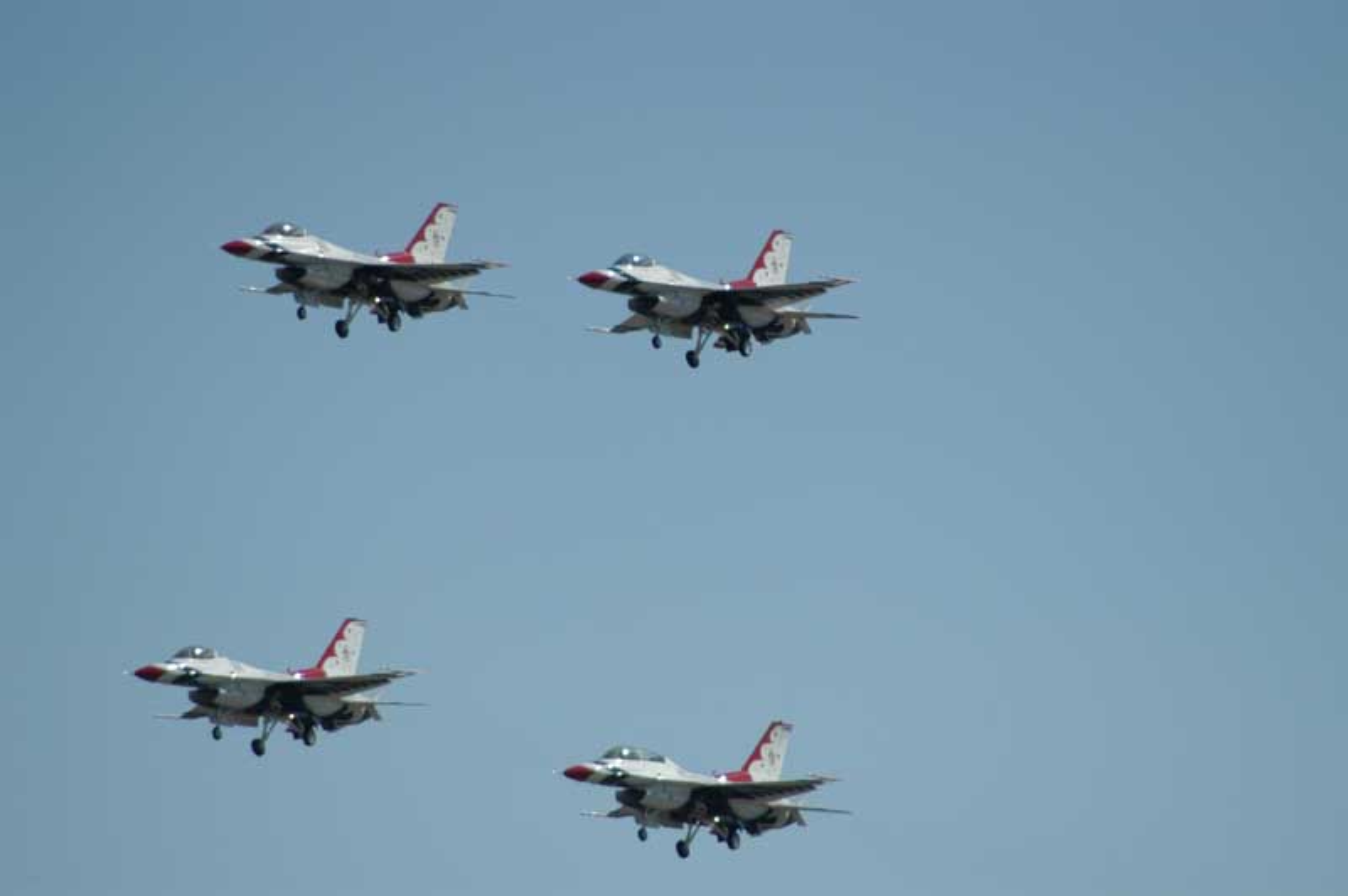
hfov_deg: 4.6
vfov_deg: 3.0
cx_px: 674
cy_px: 448
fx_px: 16836
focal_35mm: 450
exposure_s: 1/2000
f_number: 5.6
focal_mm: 300
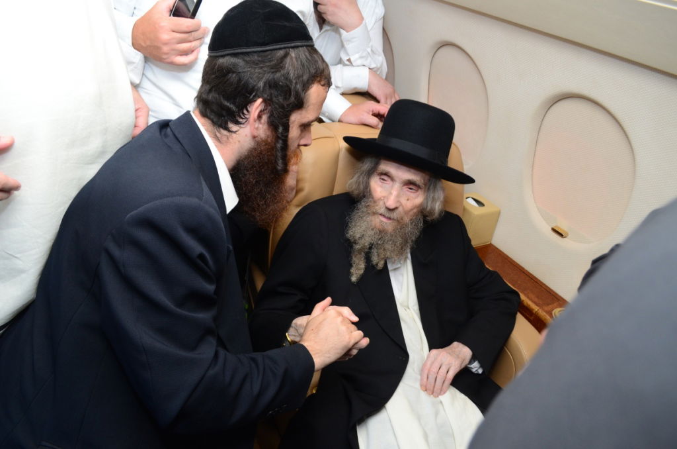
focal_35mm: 27
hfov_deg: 67.5
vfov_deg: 47.7
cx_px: 338
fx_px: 507
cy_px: 224
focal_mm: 18
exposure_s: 1/80
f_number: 5.6
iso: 800
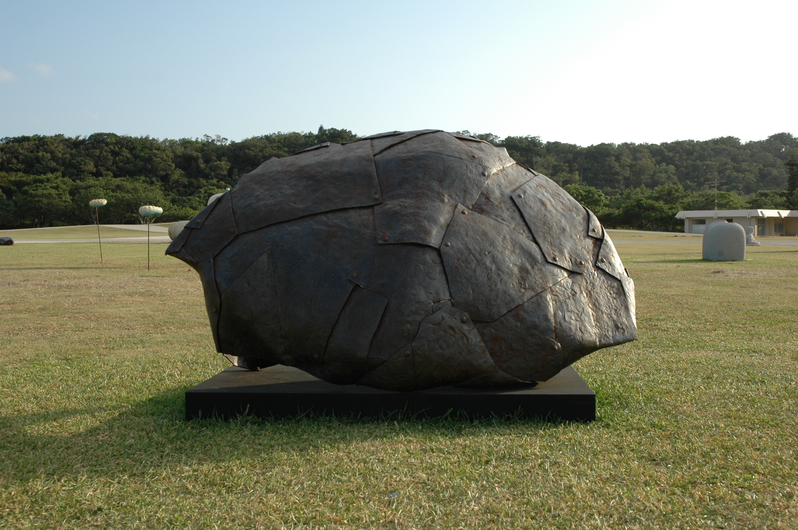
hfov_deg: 48.0
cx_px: 399
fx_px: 897
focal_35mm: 40
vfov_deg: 32.9
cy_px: 265
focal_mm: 27
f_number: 9
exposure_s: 1/320
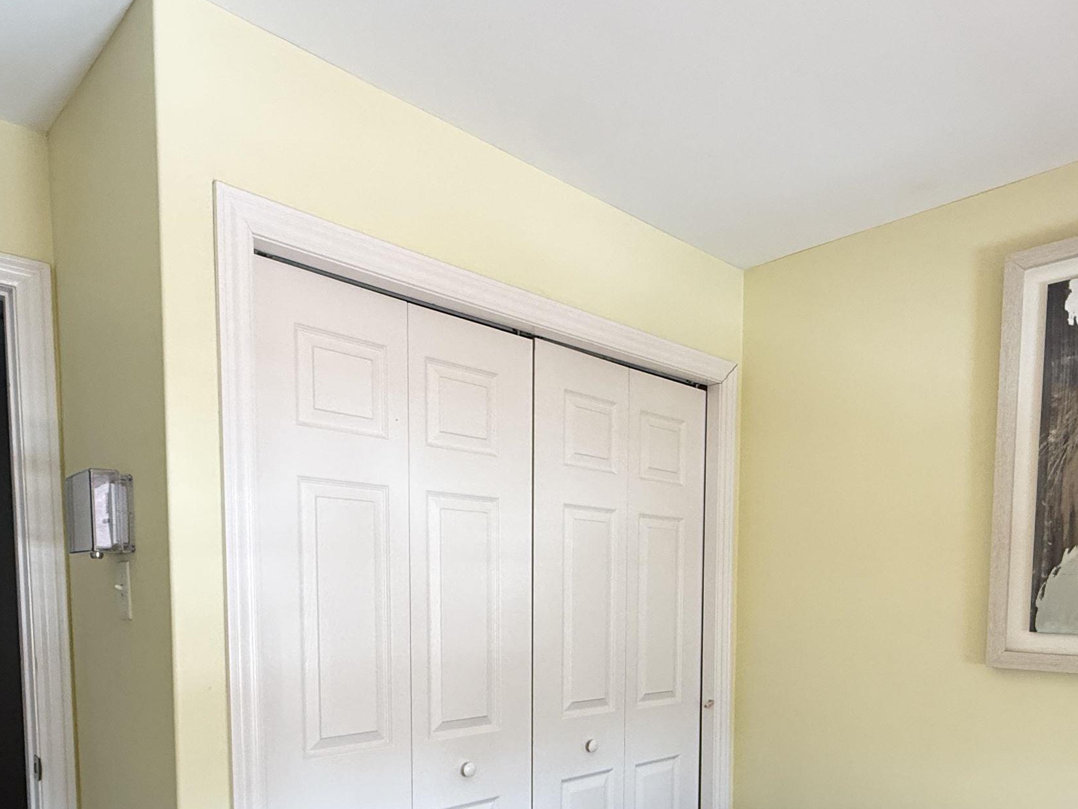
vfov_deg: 49.9
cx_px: 621
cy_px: 649
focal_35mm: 26
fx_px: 810
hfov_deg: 66.9
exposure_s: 1/82
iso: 320
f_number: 2.2
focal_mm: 2.22
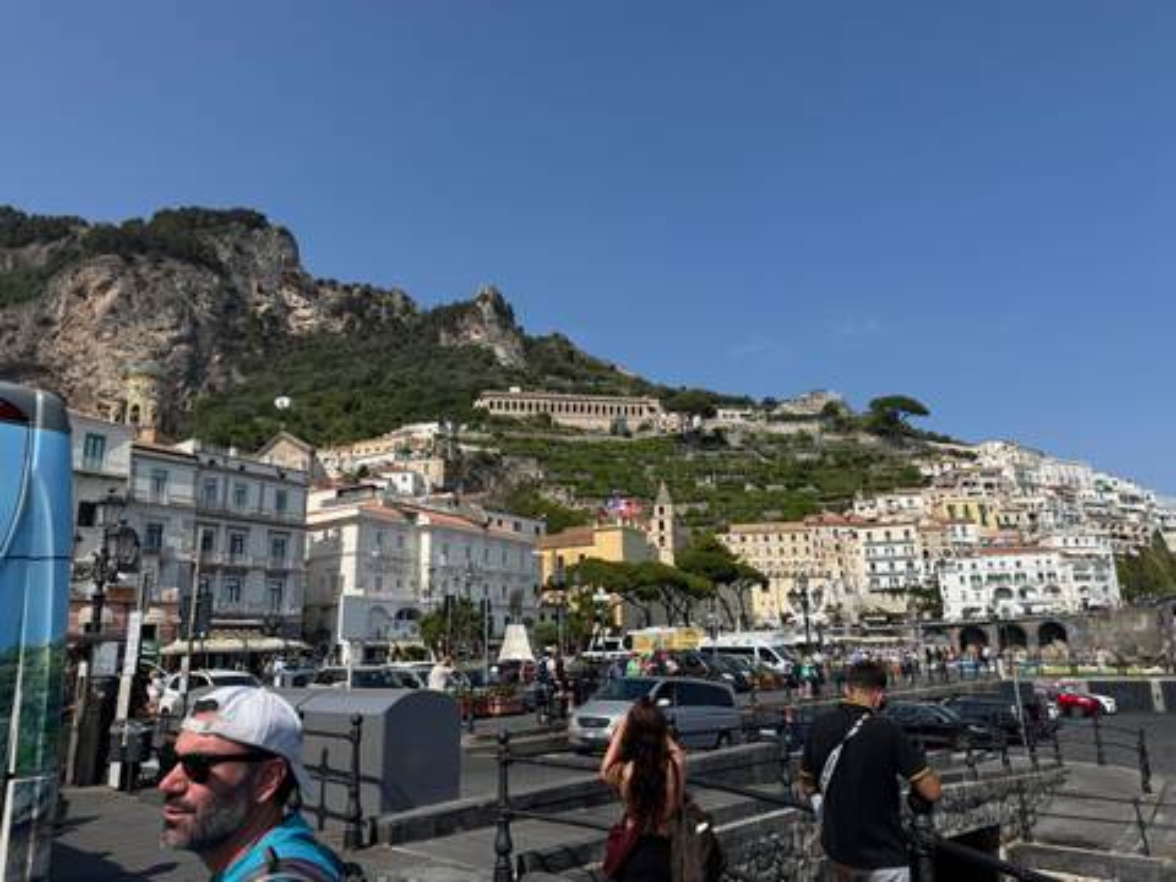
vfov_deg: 56.8
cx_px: 588
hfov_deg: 71.6
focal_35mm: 24
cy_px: 441
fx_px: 815
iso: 80
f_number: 1.78
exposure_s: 1/5348
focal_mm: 6.76
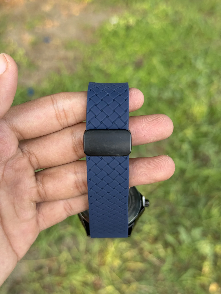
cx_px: 110
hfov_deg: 30.3
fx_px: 409
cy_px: 147
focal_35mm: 48
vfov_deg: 39.7
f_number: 1.78
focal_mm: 6.76
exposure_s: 1/109
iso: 100
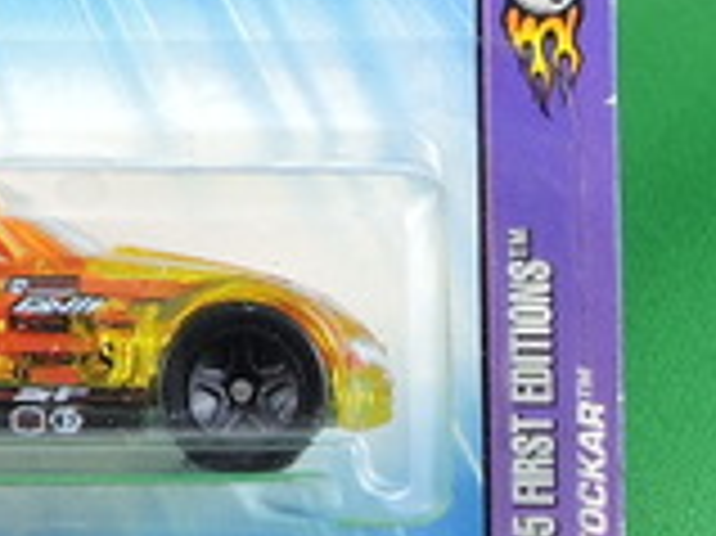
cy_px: -315
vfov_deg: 9.8
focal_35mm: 146
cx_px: 25
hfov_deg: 13.4
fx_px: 3018
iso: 140
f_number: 3.5
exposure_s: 1/30
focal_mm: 5.4
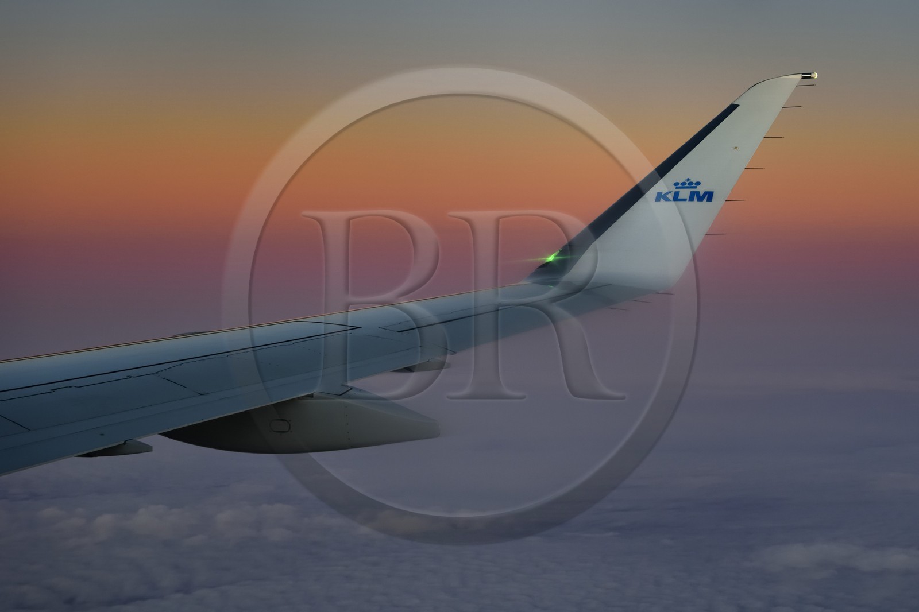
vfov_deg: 26.0
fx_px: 1327
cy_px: 306
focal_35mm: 52
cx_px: 460
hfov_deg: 38.2
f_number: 6.3
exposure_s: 1/50
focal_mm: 52
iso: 500
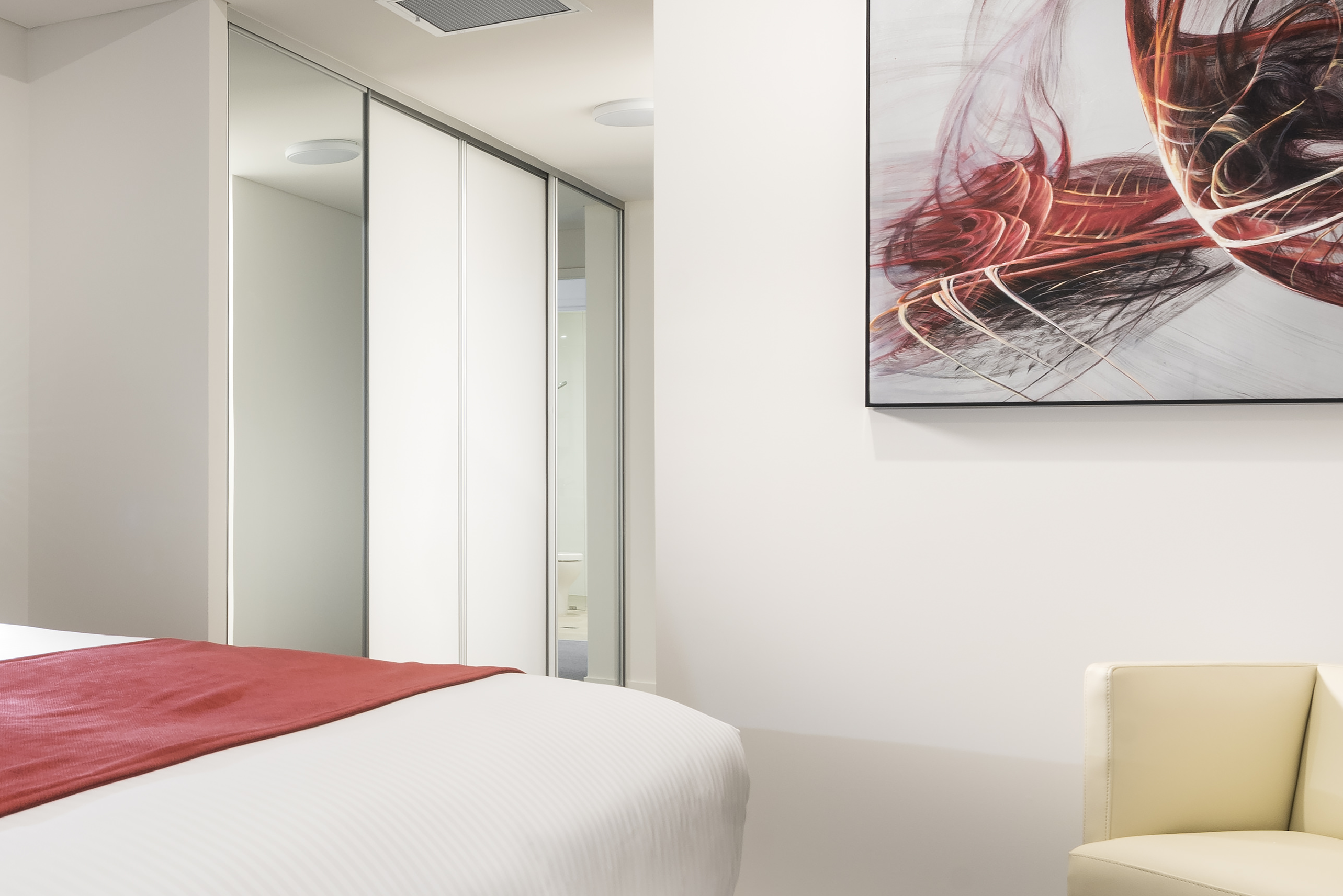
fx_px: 1604
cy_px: 499
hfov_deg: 40.3
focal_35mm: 43
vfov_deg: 31.2
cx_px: 25
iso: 125
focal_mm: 15
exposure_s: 1.5
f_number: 11
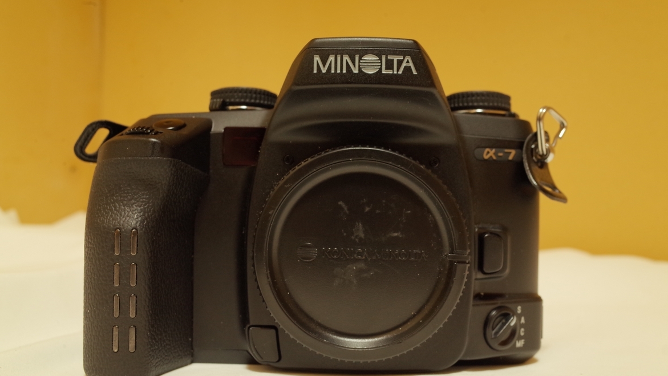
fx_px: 531
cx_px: 333
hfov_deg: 64.3
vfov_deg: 38.9
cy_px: 206
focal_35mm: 30
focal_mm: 18.3
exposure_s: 1/15
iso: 800
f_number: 5.6
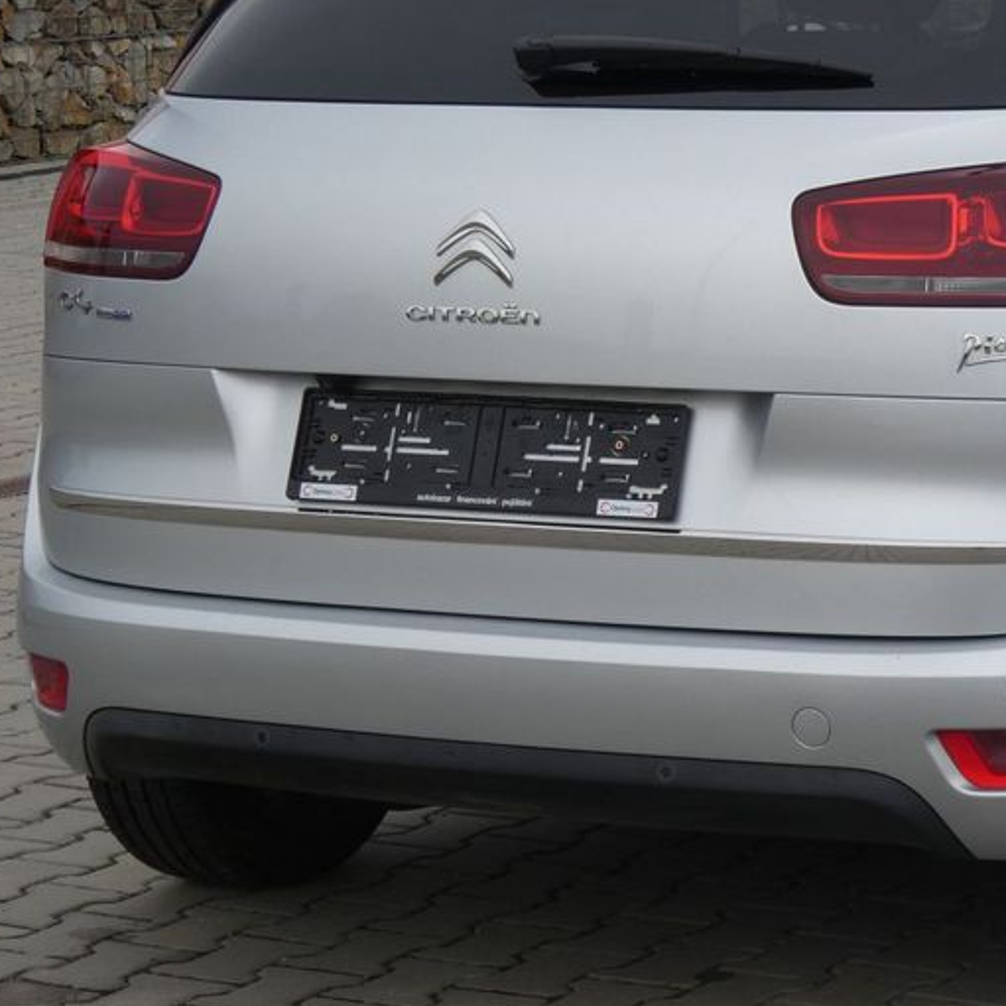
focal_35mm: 124
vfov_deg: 14.1
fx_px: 4077
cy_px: 362
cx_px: 947
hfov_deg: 13.9
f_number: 5.6
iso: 80
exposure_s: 1/200
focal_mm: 12.5
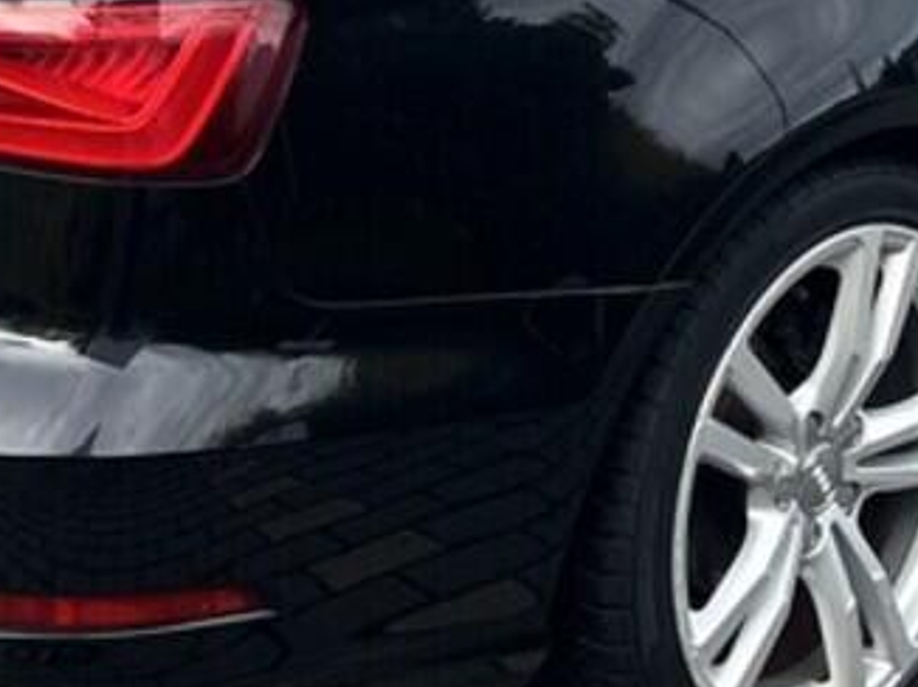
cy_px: 28
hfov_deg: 17.0
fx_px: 3048
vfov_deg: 12.7
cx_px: 676
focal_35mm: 115
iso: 50
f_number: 1.5
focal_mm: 5.7
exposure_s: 1/957
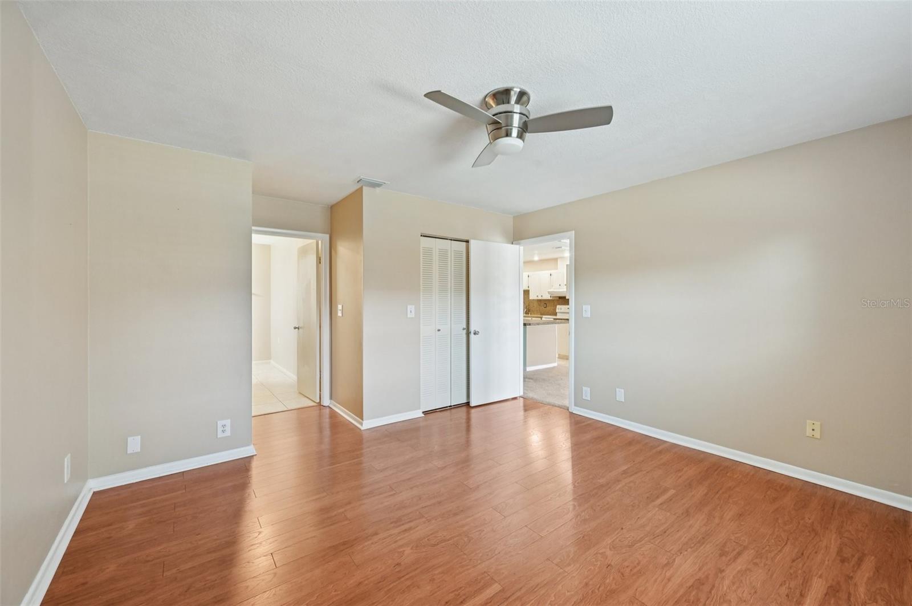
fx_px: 354
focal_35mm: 14
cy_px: 303
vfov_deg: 81.1
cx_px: 456
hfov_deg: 104.3
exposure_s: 1/4
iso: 400
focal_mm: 14
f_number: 8
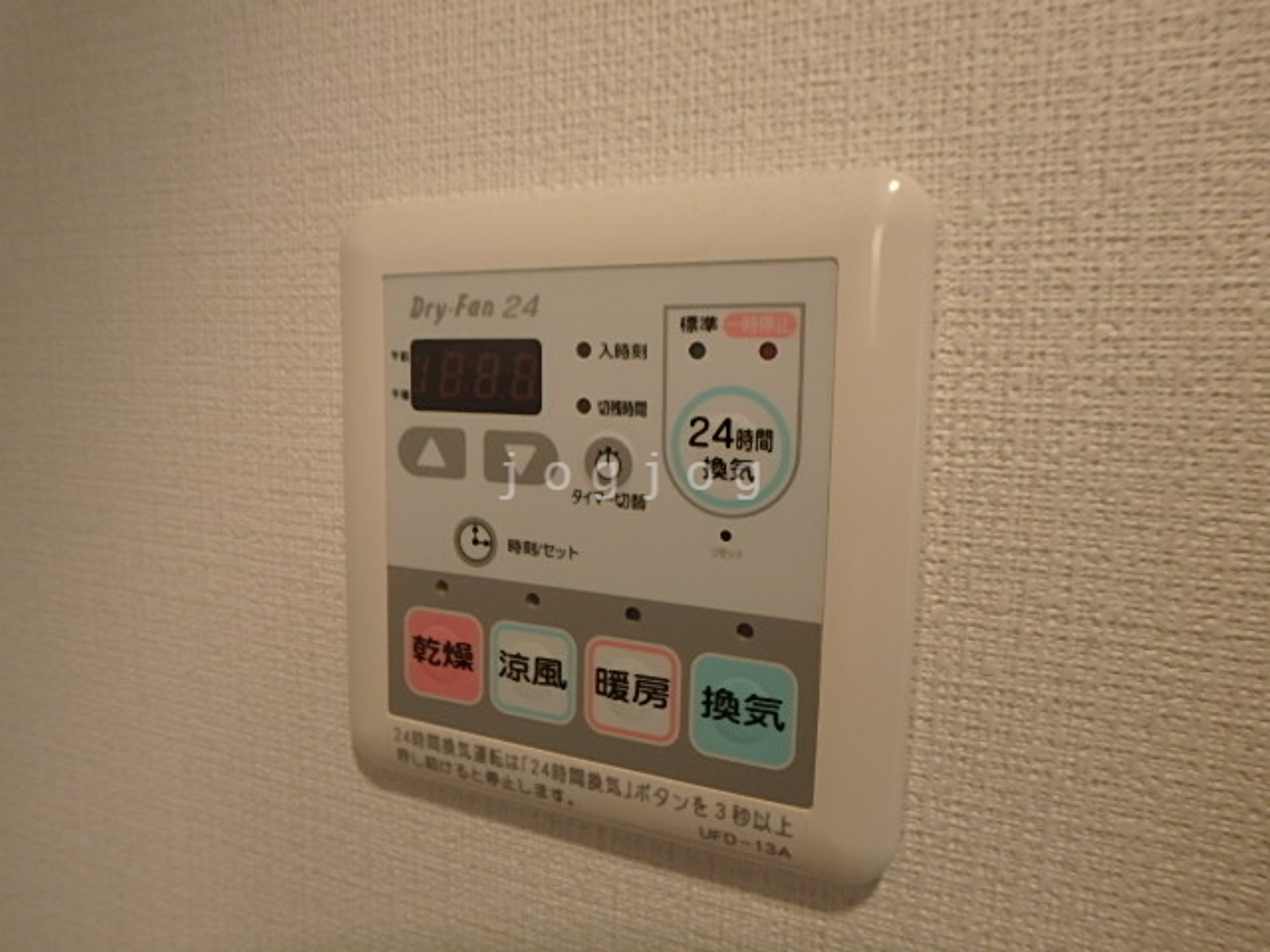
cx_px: 635
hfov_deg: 79.0
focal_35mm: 21
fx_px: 770
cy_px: 476
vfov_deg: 63.4
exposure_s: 1/40
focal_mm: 3.7
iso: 200
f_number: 3.5
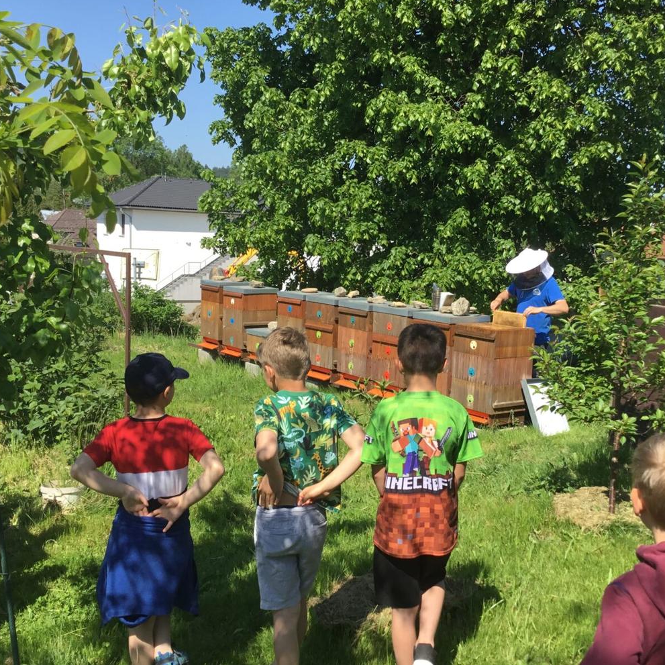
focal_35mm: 37
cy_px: 329
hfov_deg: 44.9
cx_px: 354
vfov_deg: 44.9
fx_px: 804
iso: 25
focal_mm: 3.3
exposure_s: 1/886
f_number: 2.4
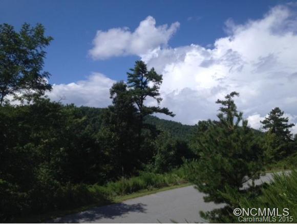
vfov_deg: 40.8
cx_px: 148
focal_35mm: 35
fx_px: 301
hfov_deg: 52.6
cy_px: 112
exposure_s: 1/3067
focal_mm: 4.28
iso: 50
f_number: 2.4
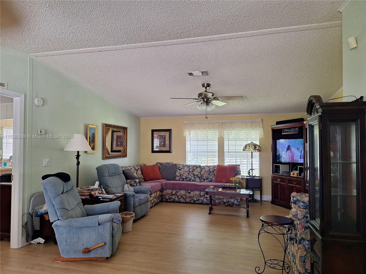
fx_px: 243
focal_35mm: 23
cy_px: 137
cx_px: 183
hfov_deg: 73.9
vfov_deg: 58.9
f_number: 1.8
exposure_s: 1/40
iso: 100
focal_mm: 5.54
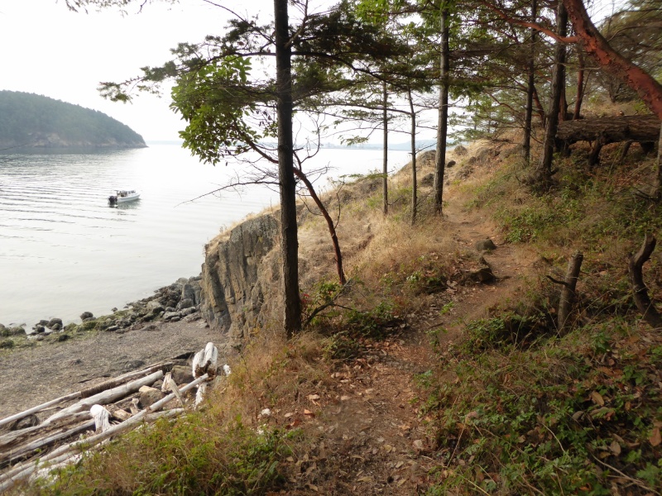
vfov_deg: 54.9
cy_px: 248
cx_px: 331
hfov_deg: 69.4
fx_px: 478
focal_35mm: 25
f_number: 3.3
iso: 160
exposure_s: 1/320
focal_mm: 4.3
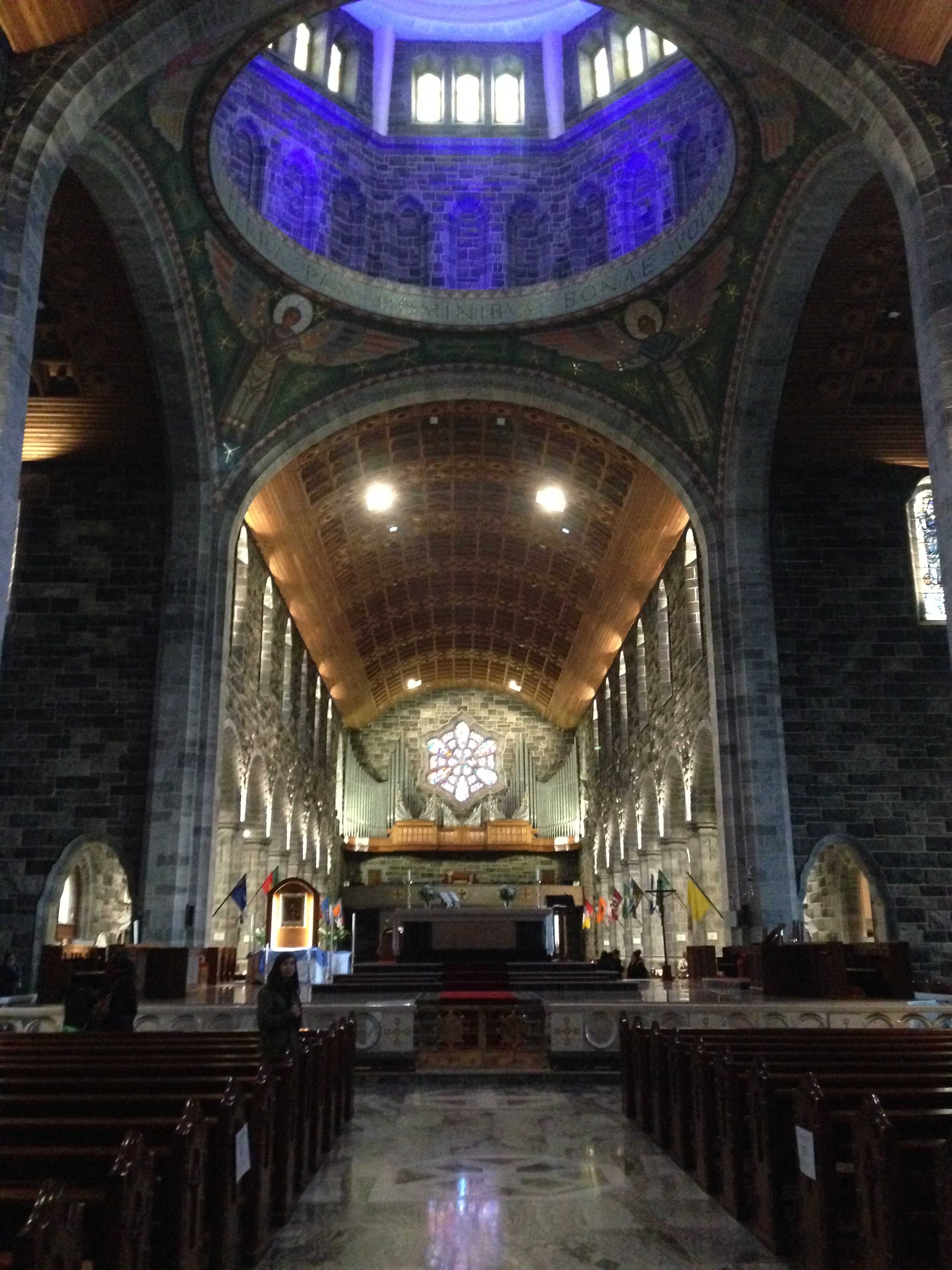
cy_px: 635
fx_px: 1210
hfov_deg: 42.9
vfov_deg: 55.4
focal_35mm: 33
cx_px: 476
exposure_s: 1/15
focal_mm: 4.12
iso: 800
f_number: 2.4
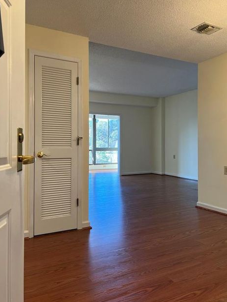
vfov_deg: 63.4
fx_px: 245
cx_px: 115
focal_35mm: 28
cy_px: 144
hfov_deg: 49.7
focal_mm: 5.7
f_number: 1.5
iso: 100
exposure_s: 1/120
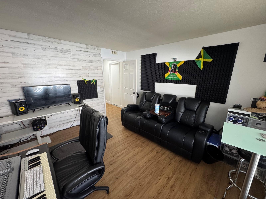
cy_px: 100
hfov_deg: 102.1
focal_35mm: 14
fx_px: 108
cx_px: 133
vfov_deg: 85.7
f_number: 2.2
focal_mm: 2.22
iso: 250
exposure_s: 1/60
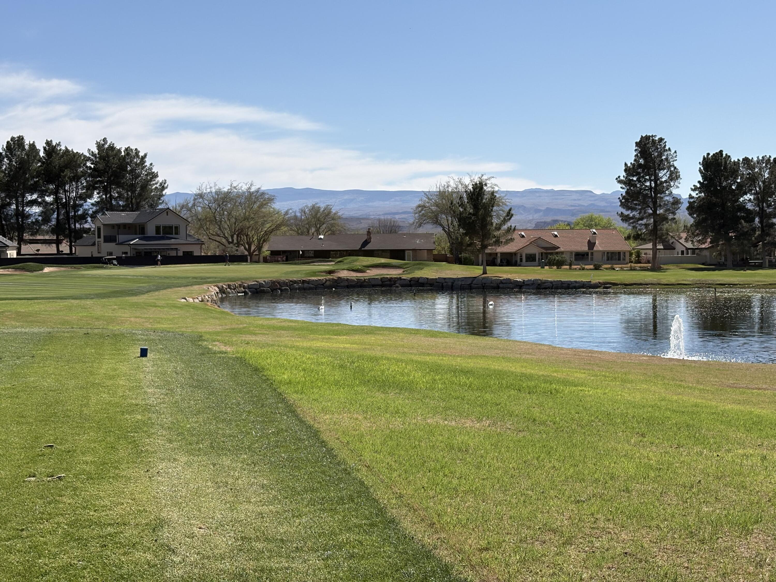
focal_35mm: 52
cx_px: 388
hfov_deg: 36.8
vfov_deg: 28.0
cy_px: 291
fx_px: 1166
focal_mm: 5.96
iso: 32
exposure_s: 1/4630
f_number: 1.6
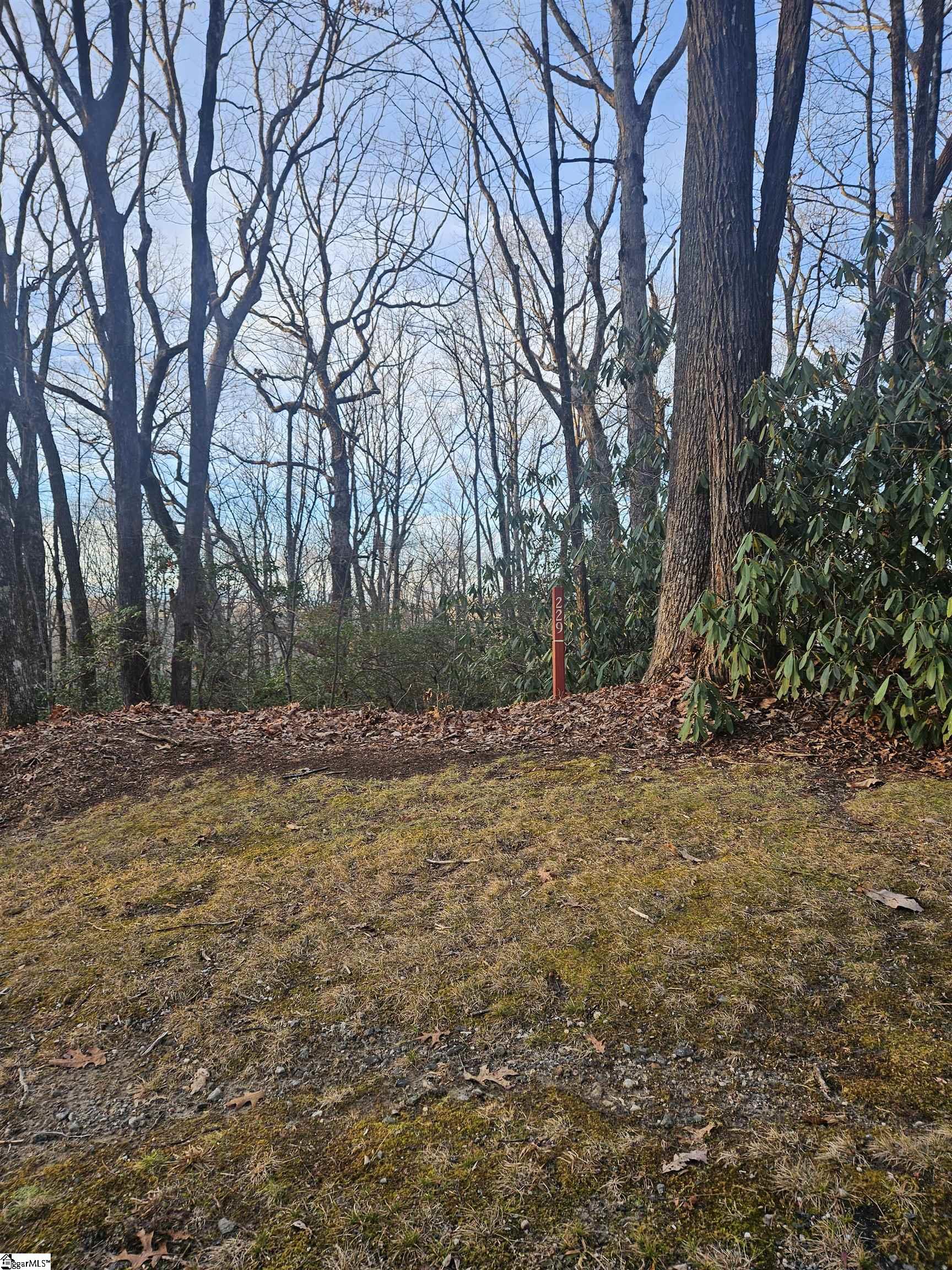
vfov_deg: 73.9
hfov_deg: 58.9
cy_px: 635
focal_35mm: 23
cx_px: 476
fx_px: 843
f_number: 1.8
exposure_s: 1/120
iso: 25
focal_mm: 5.4
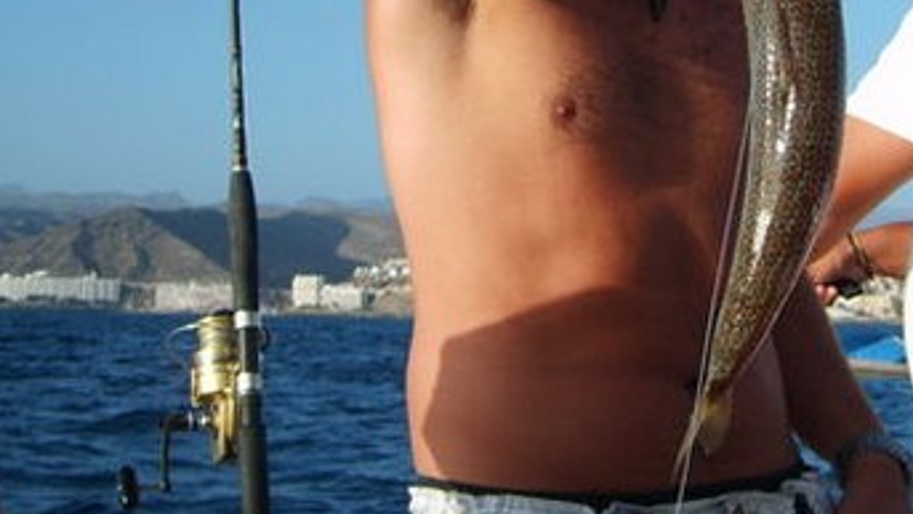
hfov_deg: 29.6
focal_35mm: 70
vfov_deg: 17.0
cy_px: 43
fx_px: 1695
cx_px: 700
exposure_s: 1/180
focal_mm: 5.8
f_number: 7.1
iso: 50
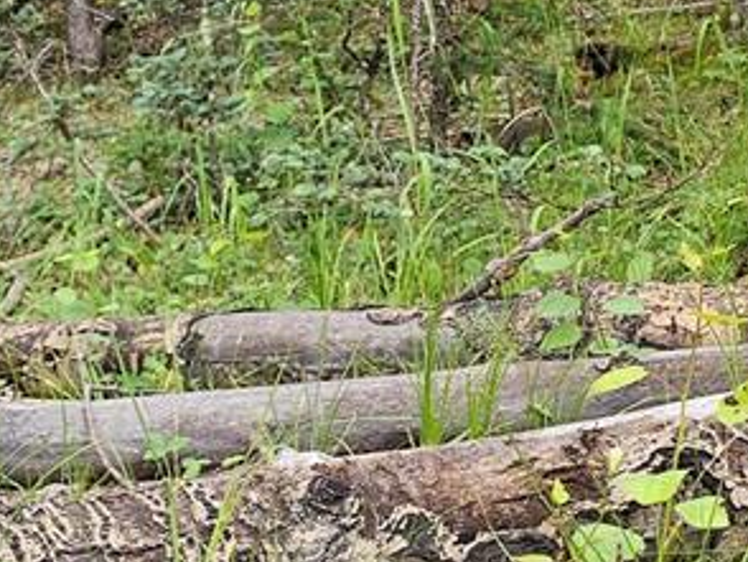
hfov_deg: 19.9
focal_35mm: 80
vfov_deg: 18.1
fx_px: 1730
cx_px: -476
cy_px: 543
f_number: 1.8
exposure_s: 1/120
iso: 32
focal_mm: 5.4
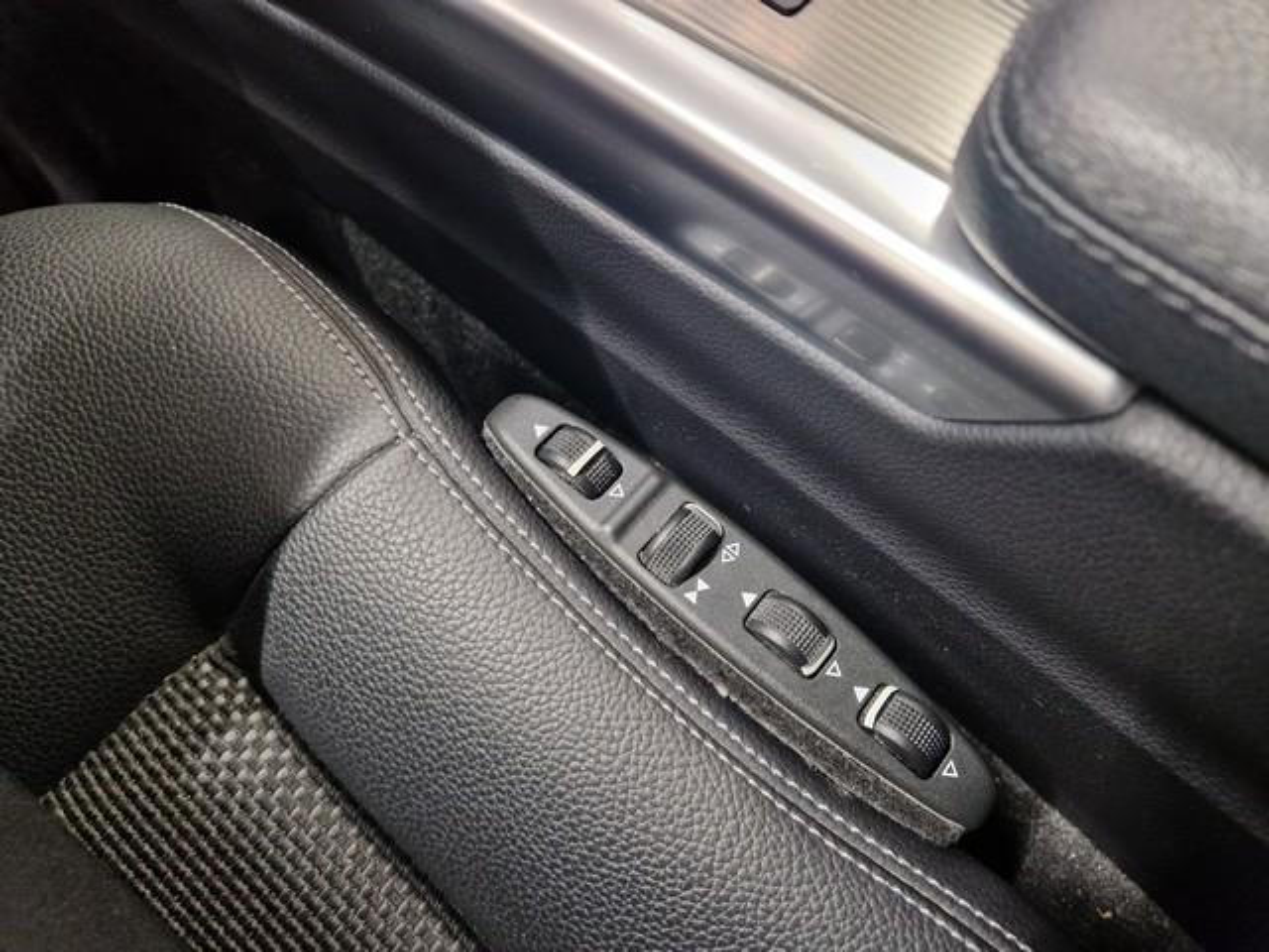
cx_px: 634
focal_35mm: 23
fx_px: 843
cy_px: 476
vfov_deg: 58.9
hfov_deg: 73.9
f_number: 1.8
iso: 500
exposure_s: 1/50
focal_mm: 5.4
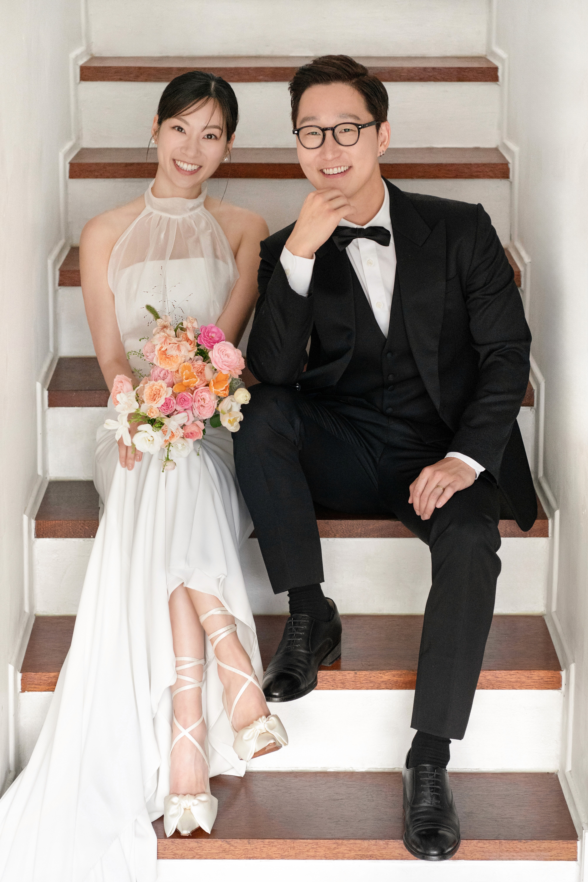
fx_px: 2082
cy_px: 441
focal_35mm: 85
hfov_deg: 16.1
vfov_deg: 23.9
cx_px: 294
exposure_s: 1/125
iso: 4000
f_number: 3.5
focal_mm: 85
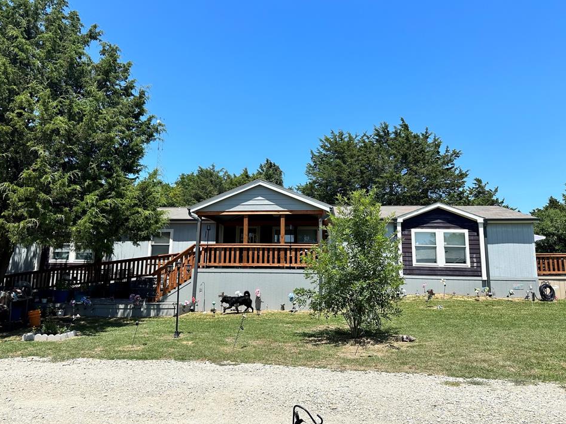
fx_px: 425
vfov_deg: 53.0
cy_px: 200
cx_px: 292
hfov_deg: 67.3
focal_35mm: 26
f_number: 1.78
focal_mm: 6.86
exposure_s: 1/4348
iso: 80
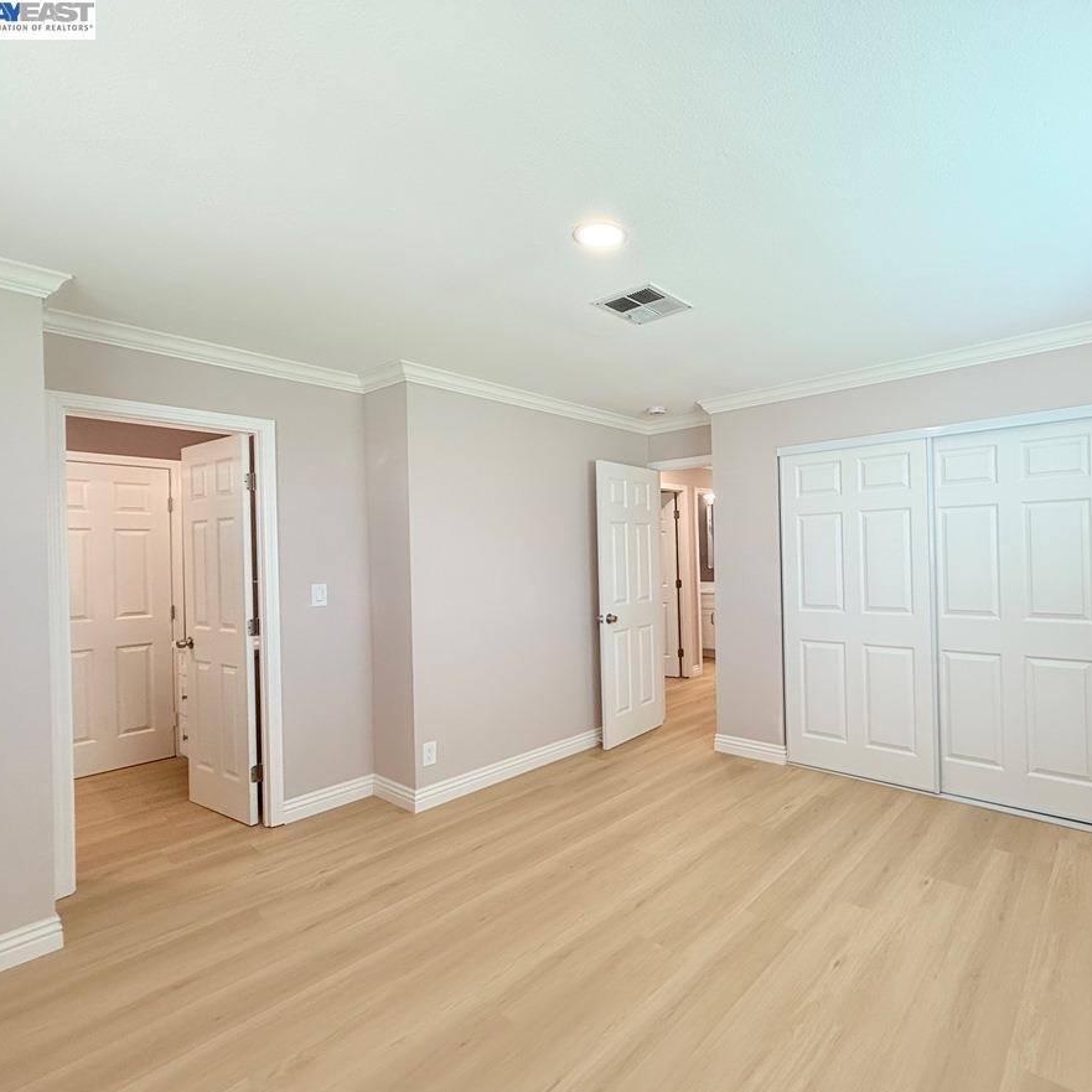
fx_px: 607
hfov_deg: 82.5
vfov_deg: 84.0
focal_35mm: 17
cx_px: 679
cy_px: 552
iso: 125
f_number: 2.2
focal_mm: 2.22
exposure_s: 1/99
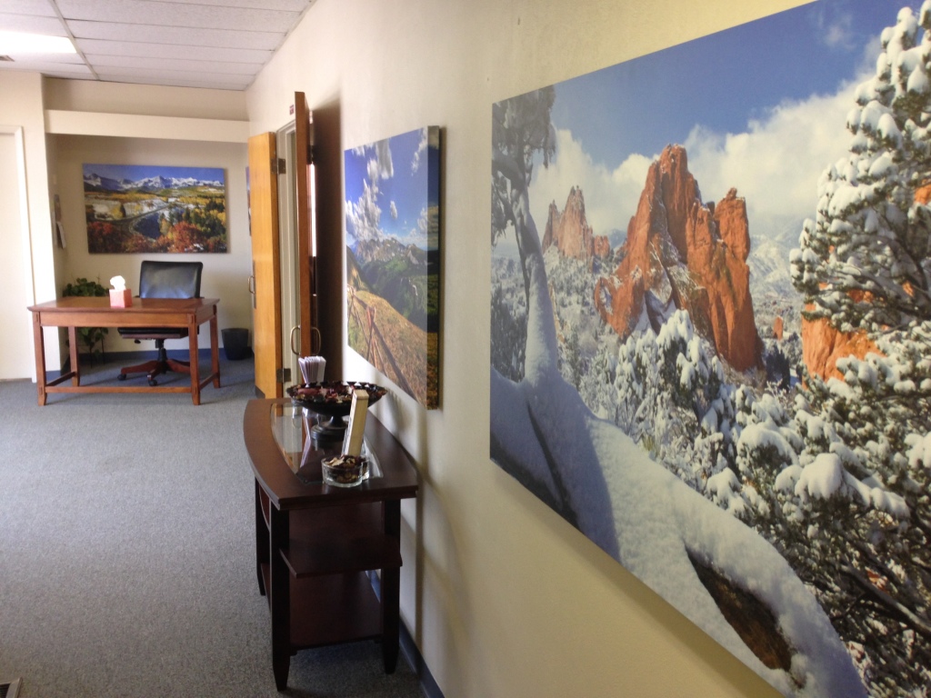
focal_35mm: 33
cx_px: 466
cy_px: 349
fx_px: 888
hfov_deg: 55.4
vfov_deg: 42.9
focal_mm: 4.12
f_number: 2.4
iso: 80
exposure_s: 1/20
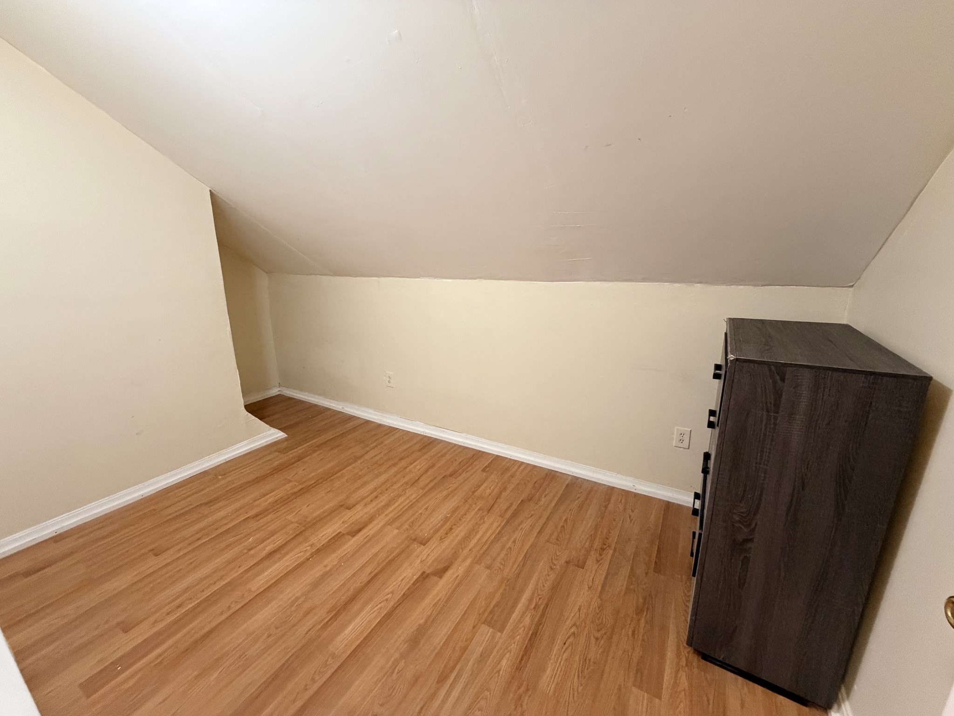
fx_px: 386
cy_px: 358
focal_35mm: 14
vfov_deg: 85.7
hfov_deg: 102.1
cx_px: 477
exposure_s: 1/60
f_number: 2.2
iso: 500
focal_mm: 2.22
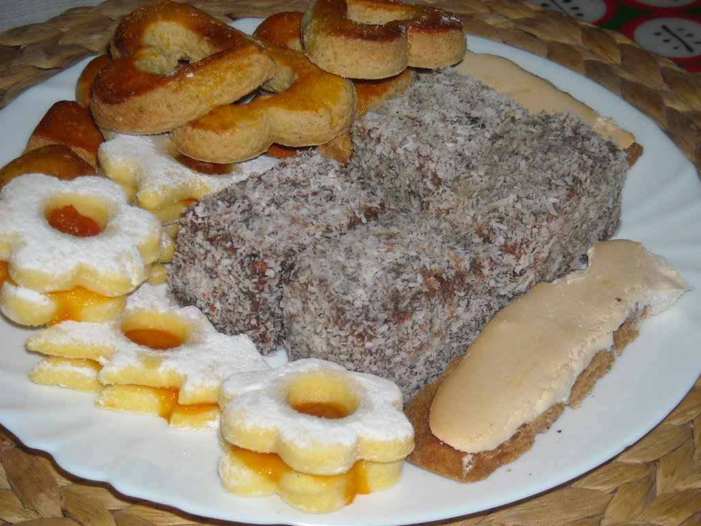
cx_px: 350
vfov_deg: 19.4
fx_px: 1539
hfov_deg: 25.7
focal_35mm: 76
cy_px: 263
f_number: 3.9
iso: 200
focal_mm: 12.3
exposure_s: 1/125
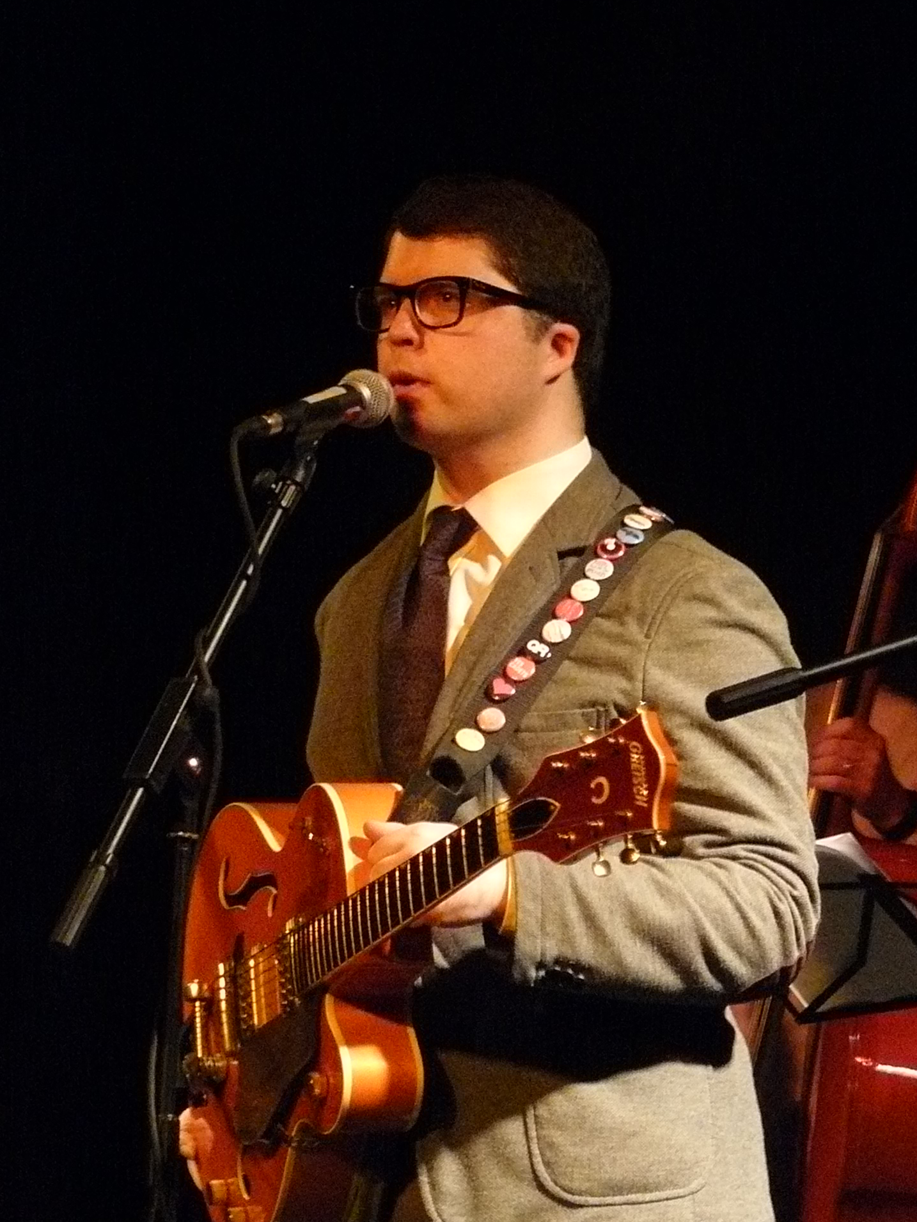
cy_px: 645
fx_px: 4767
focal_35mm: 135
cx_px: 485
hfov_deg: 11.0
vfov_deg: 14.6
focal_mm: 14
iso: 400
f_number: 3.2
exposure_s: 1/8
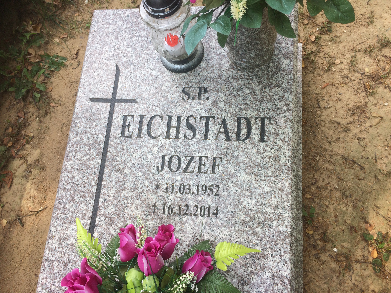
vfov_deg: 48.2
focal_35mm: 29
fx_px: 328
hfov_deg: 61.7
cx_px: 196
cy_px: 146
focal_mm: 4.15
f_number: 2.2
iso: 32
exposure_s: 1/387
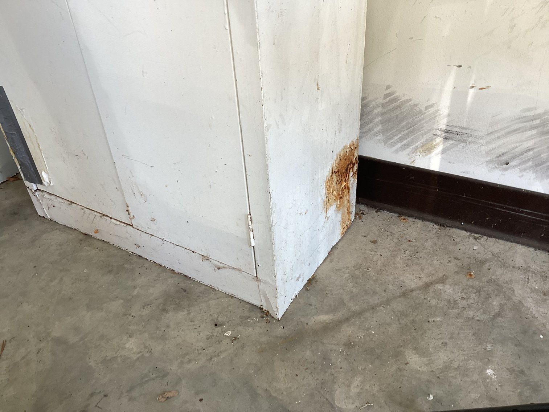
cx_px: 274
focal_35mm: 31
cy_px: 206
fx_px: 492
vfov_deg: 45.4
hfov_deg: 58.3
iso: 80
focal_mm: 3.3
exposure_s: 1/120
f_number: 2.4
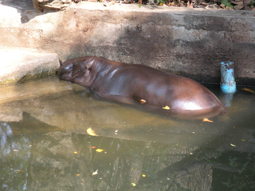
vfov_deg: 12.2
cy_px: 96
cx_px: 128
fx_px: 891
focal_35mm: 121
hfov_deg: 16.3
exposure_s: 1/143
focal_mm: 21.2
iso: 249
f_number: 5.3
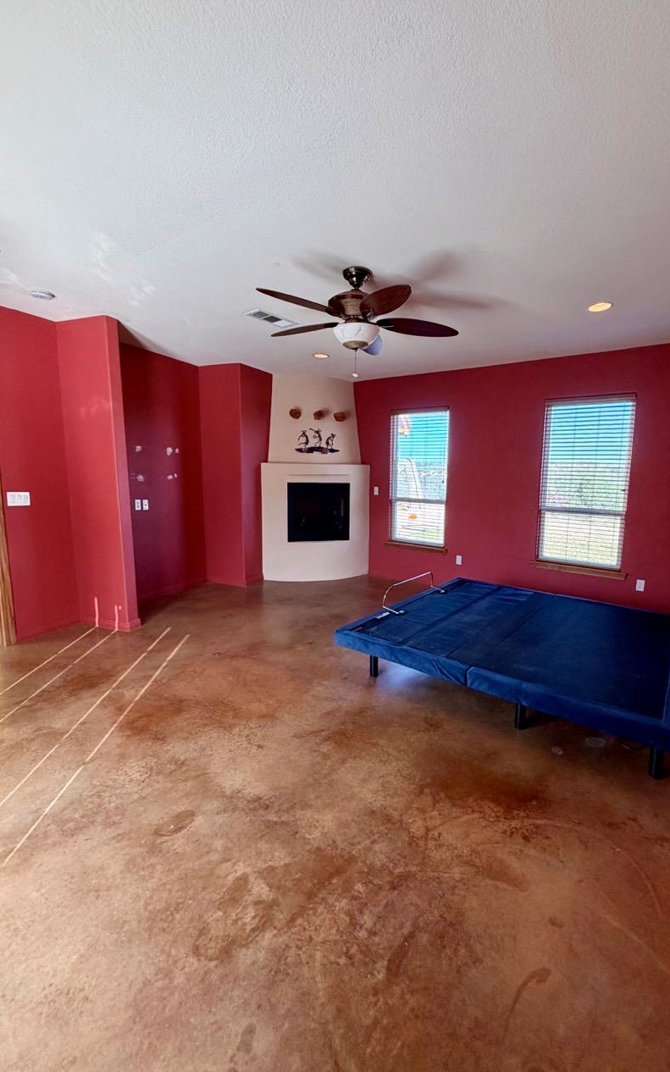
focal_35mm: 15
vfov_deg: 101.5
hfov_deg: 74.2
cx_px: 394
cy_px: 533
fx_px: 438
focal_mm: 2.22
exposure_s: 1/120
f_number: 2.2
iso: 160
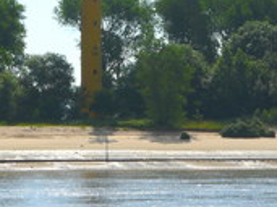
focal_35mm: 267
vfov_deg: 5.5
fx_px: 2135
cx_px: 89
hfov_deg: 7.4
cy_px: -24
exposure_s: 1/500
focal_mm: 18.8
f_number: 8
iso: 100
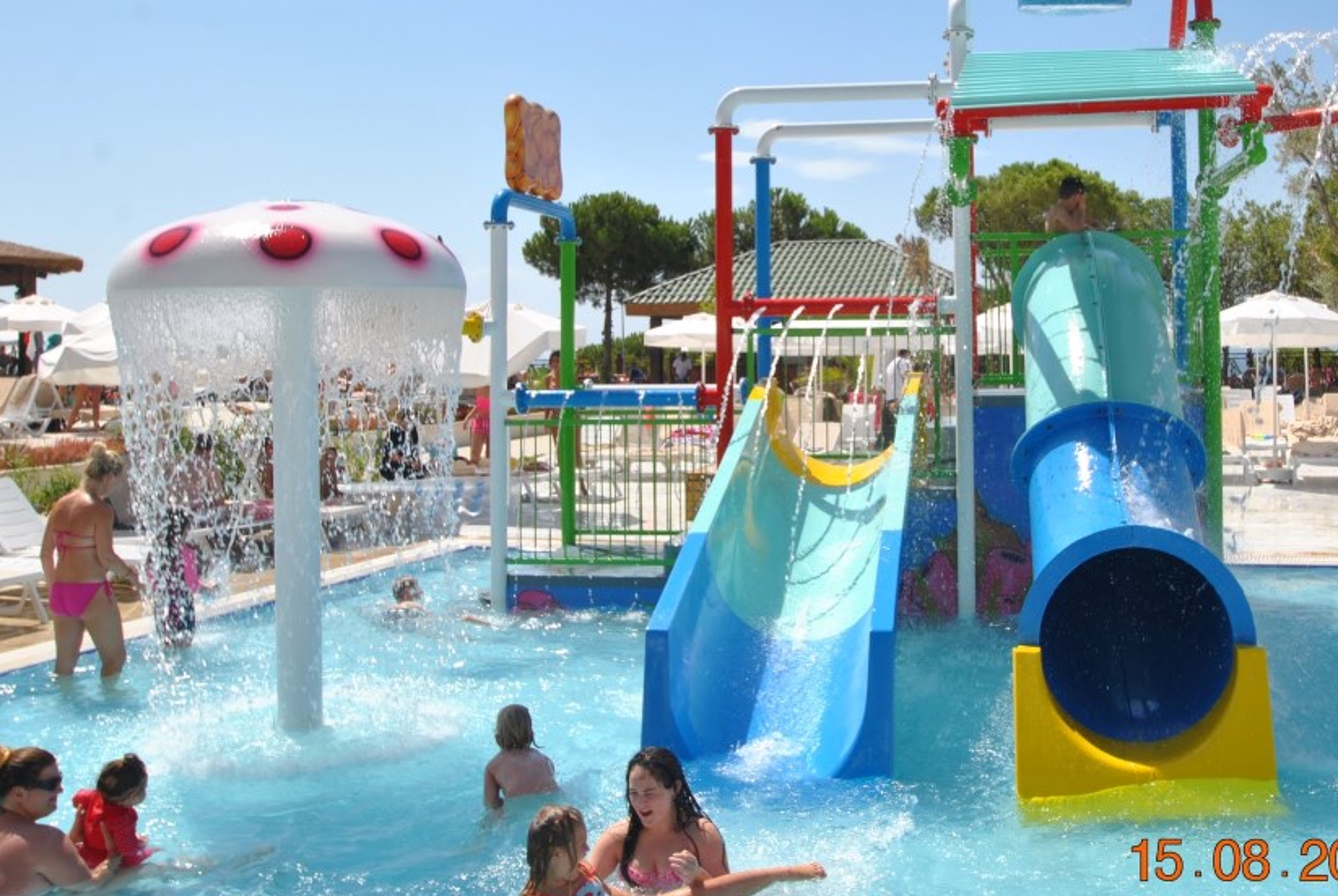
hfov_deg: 48.3
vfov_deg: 33.6
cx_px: 833
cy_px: 330
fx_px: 1477
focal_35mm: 40
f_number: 8
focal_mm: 19
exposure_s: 1/250
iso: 100
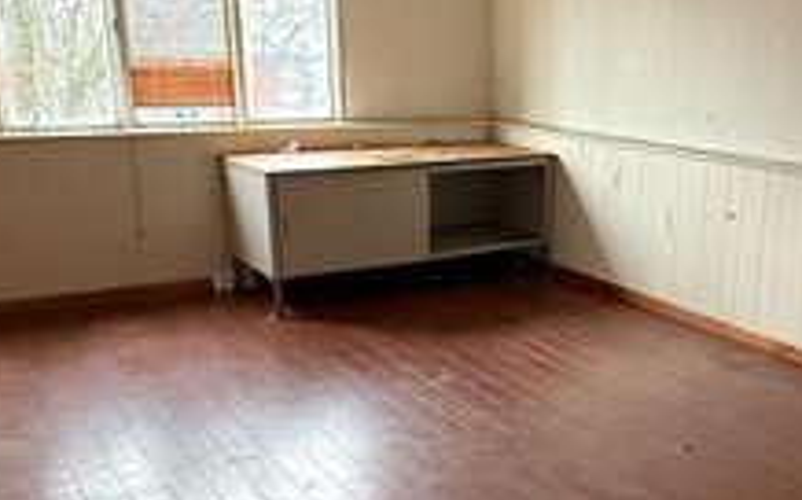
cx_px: 572
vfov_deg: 29.6
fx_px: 939
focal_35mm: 43
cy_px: 329
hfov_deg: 45.1
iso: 640
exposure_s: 1/60
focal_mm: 2.22
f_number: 2.2
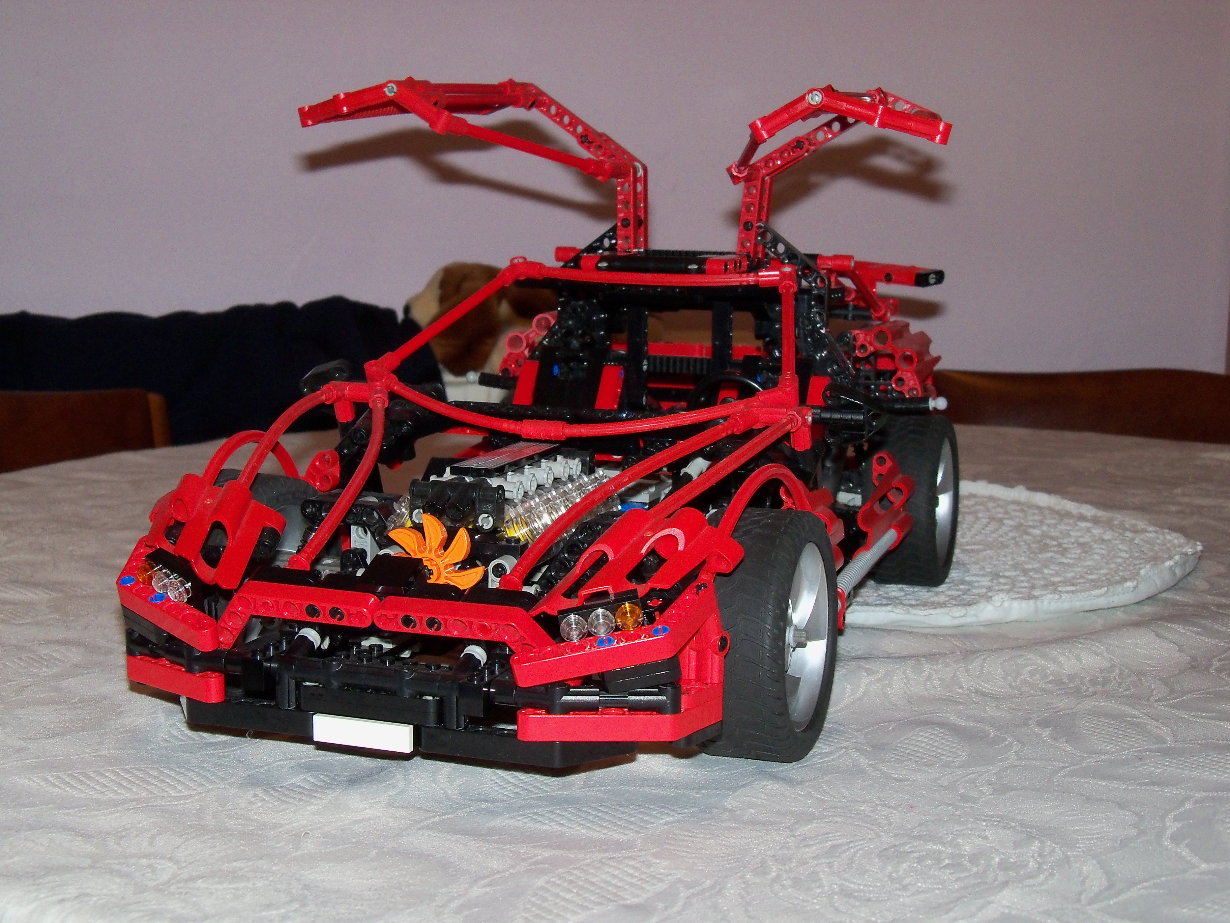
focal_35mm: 50
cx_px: 615
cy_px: 462
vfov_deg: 29.1
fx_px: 1777
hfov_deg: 38.2
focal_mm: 8.8
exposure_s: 1/30
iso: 200
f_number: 3.8
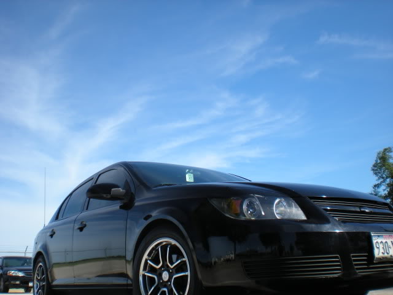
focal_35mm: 38
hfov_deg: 49.0
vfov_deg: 37.7
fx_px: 431
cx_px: 196
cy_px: 148
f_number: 4.6
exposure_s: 1/310
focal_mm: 6.3
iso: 64
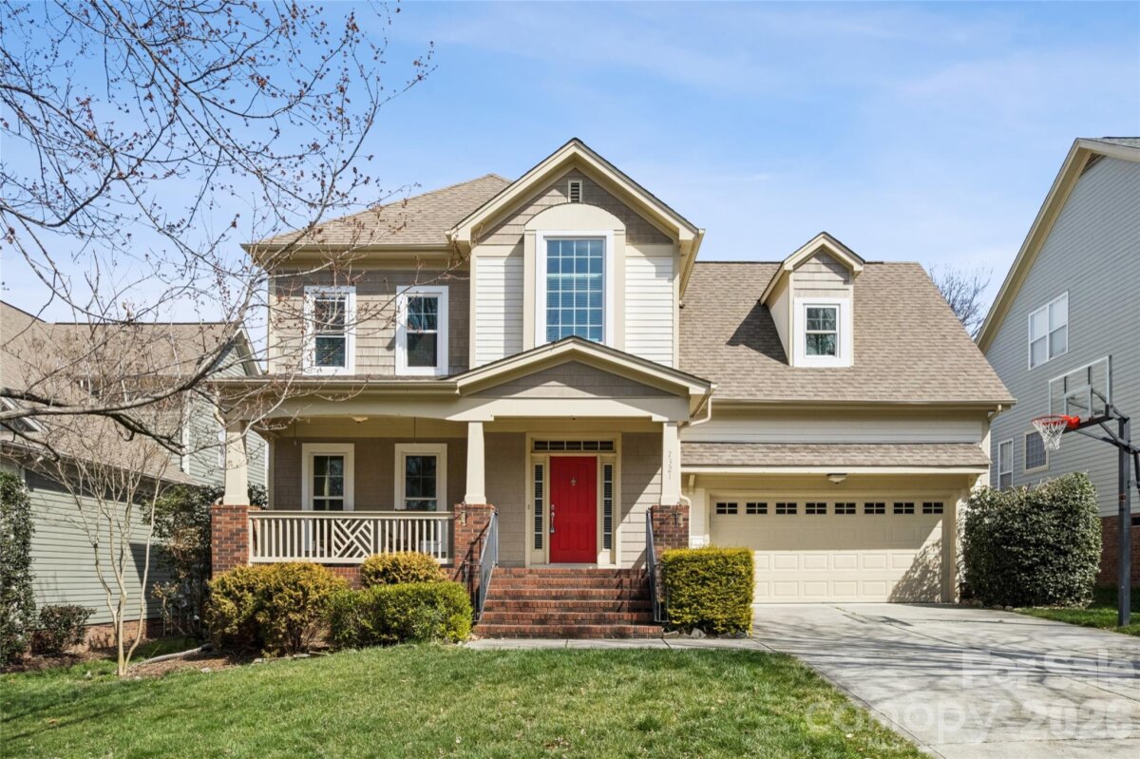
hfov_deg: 78.6
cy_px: 380
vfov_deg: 57.2
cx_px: 570
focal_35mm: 22
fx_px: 696
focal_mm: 8.4
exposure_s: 1/350
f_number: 2.8
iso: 130
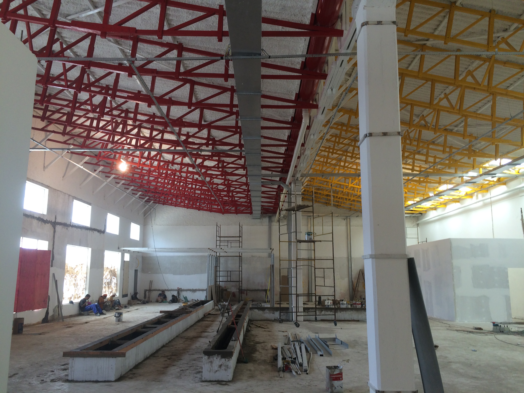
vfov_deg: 48.2
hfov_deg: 61.7
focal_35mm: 29
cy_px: 196
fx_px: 439
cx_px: 262
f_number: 2.2
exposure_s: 1/120
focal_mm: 4.15
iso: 64
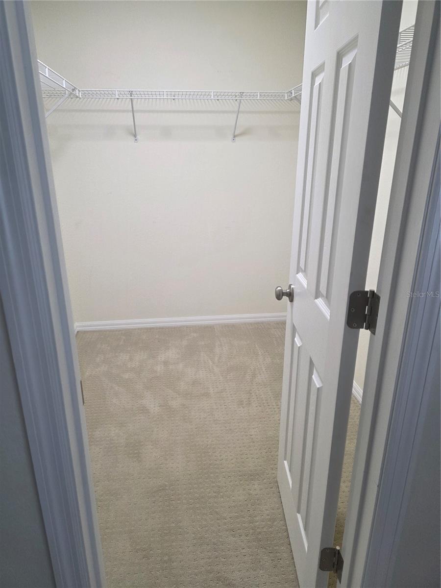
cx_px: 220
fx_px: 391
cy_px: 294
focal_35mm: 23
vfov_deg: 73.9
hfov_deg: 58.9
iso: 200
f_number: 1.7
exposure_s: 1/120
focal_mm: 6.3
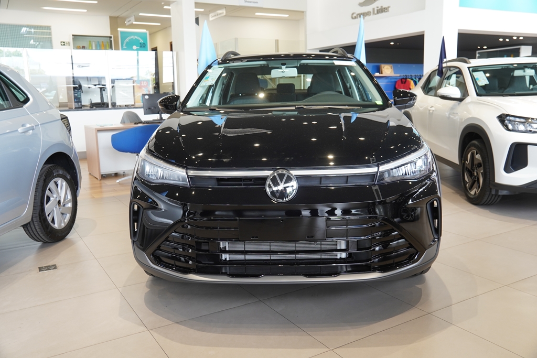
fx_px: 492
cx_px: 268
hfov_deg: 57.2
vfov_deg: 40.0
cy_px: 179
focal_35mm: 33
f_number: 4
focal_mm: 22
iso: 320
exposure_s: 1/60
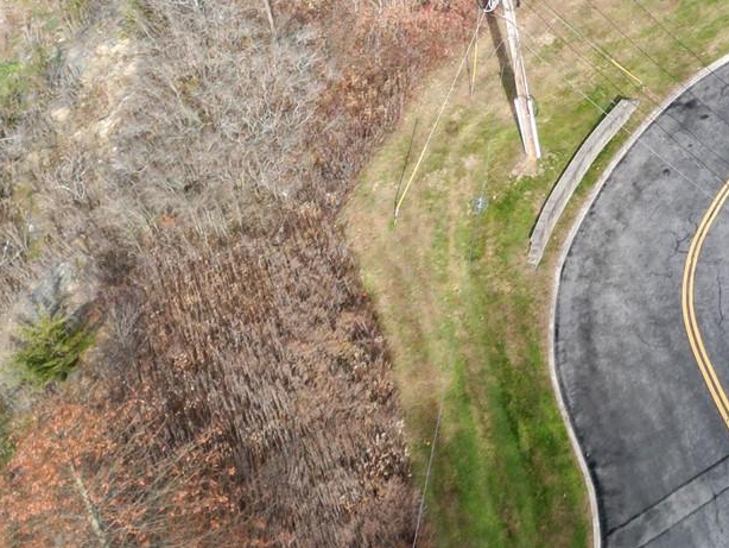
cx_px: 1058
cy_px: -342
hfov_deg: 21.1
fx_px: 1685
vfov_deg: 16.3
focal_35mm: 80
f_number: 1.7
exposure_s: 1/250
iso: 100
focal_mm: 6.72
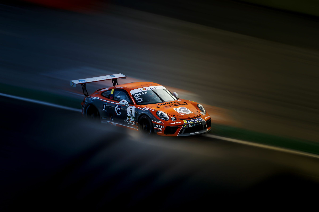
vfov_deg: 8.7
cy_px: 106
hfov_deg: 13.1
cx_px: 160
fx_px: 1394
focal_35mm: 158
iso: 100
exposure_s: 1/400
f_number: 6.3
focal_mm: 105
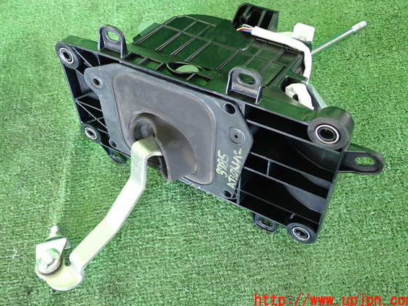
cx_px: 201
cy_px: 147
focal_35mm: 34
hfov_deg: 53.9
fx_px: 401
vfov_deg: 41.8
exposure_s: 1/125
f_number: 2.4
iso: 800
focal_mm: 5.79
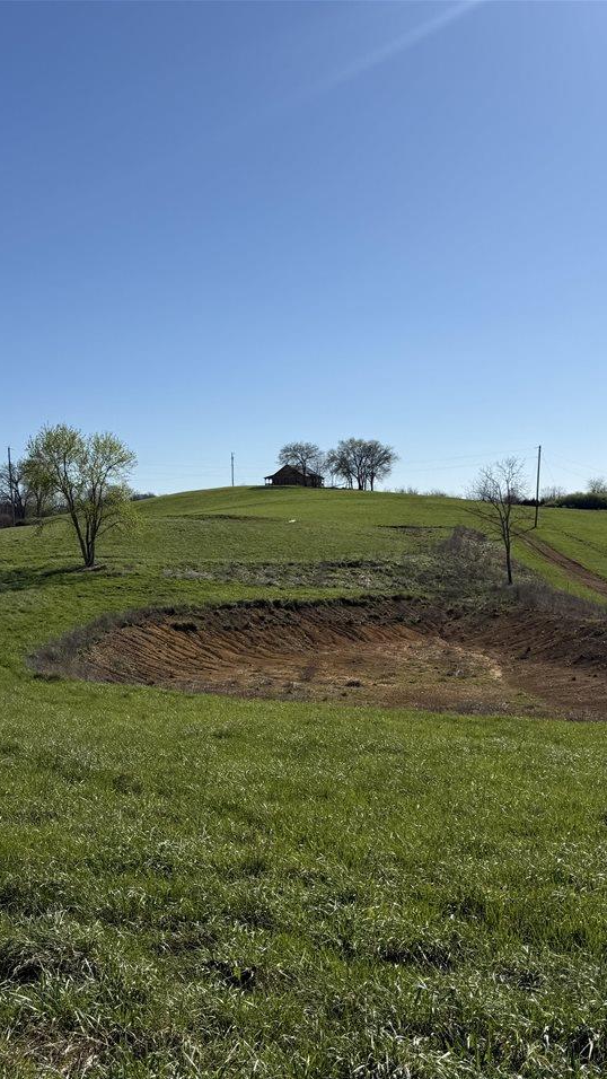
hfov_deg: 33.4
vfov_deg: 56.6
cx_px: 193
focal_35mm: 35
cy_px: 540
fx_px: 1001
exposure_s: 1/8130
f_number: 1.78
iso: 80
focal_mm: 6.76
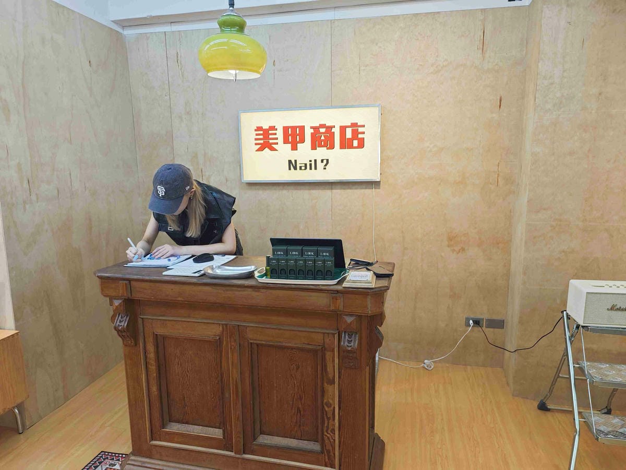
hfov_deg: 73.9
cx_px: 313
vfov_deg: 58.9
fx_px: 416
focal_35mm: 23
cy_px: 235
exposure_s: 1/120
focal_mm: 8.72
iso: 64
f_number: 2
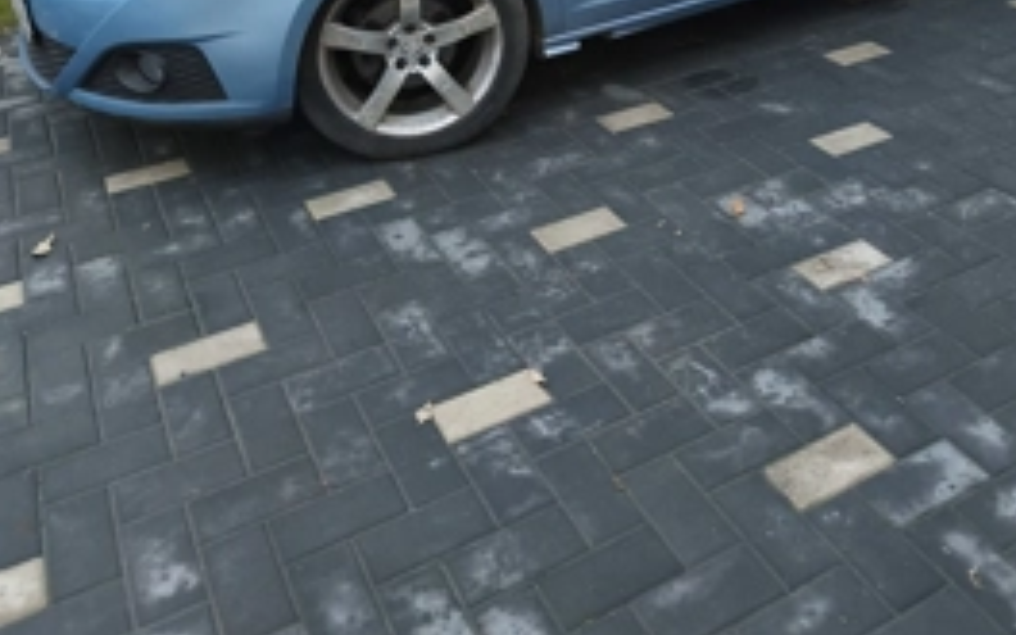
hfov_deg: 52.6
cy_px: -54
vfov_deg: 30.9
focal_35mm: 37
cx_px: 573
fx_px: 1025
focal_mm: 6.14
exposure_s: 1/24
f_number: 1.65
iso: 2000
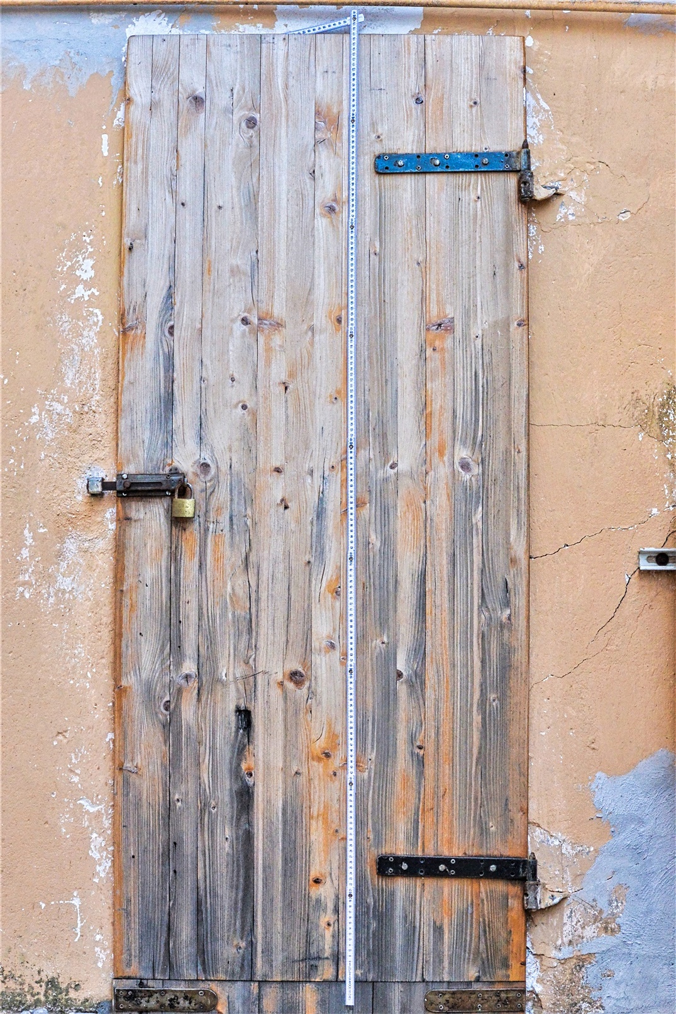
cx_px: 338
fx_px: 2281
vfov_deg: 25.1
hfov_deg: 16.9
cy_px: 507
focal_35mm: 81
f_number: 14
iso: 400
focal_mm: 30
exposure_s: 1/40
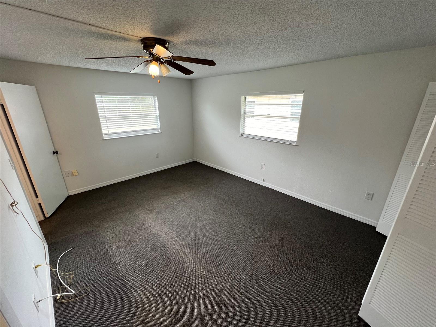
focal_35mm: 13
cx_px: 218
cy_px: 164
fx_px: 164
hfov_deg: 106.2
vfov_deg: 89.9
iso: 125
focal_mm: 1.57
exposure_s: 1/120
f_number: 1.8
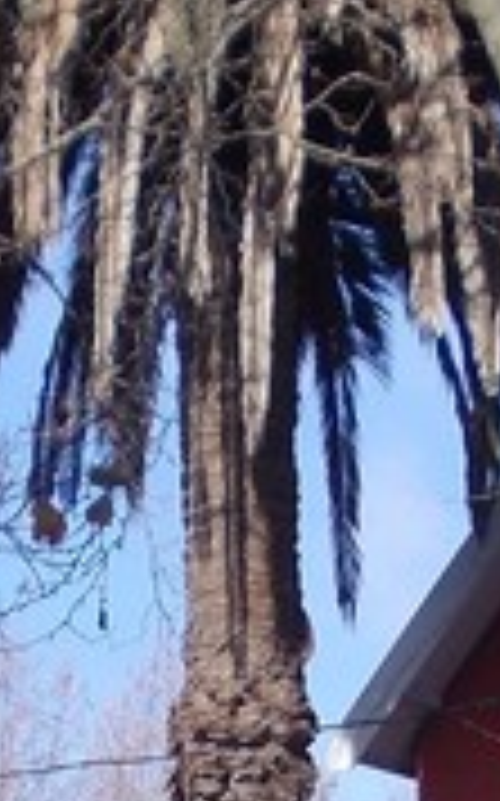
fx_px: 3778
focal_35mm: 173
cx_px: 108
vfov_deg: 11.7
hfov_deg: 7.6
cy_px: 1125
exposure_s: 1/160
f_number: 6.2
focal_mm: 5.3
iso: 80
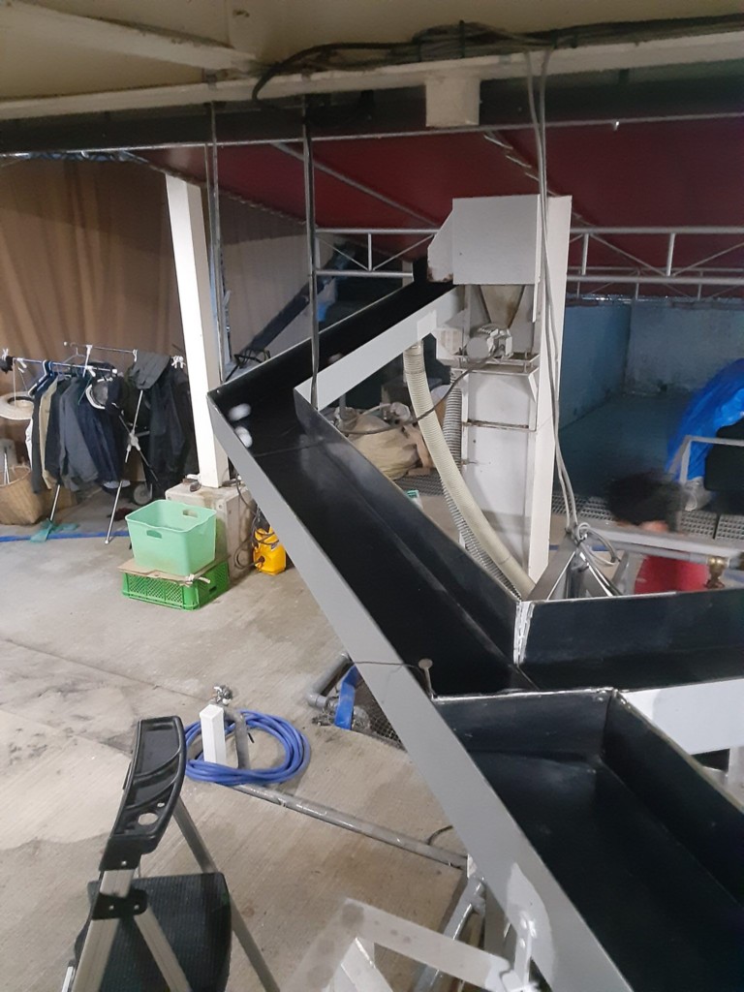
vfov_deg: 65.3
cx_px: 372
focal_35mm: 27
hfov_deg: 51.4
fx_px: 774
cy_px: 496
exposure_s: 1/20
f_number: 1.9
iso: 800
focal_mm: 2.91
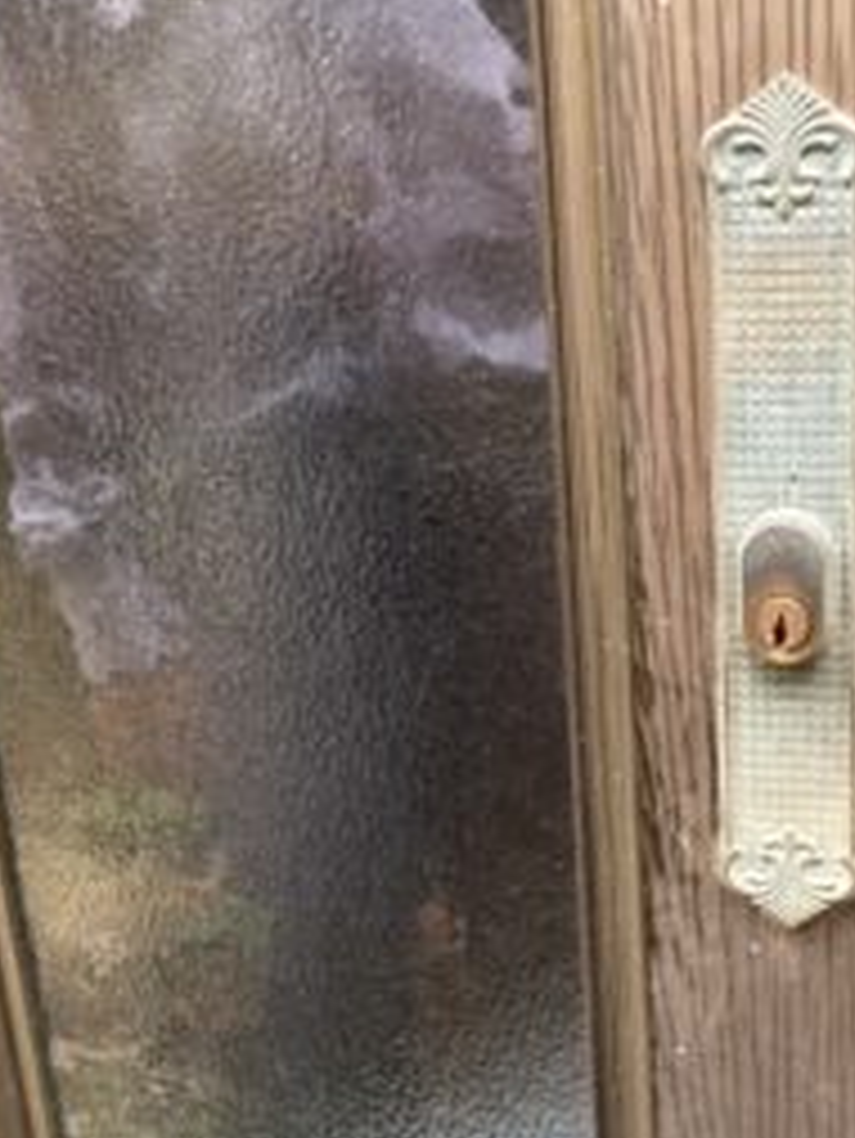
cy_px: 825
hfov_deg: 27.4
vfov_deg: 36.1
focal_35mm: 52
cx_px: 716
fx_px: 1711
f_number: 2.2
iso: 25
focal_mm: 4.15
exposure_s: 1/30
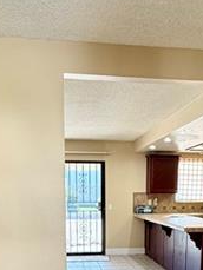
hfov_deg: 30.9
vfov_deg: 37.2
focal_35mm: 47
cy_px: 253
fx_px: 367
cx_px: 116
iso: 320
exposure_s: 1/120
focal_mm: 2.22
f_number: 2.2
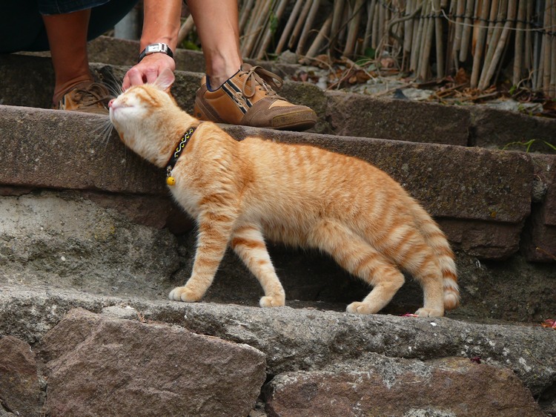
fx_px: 3227
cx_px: 278
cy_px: 208
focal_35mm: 201
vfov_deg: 7.4
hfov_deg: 9.8
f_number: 4
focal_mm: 42.4
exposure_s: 1/160
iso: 100
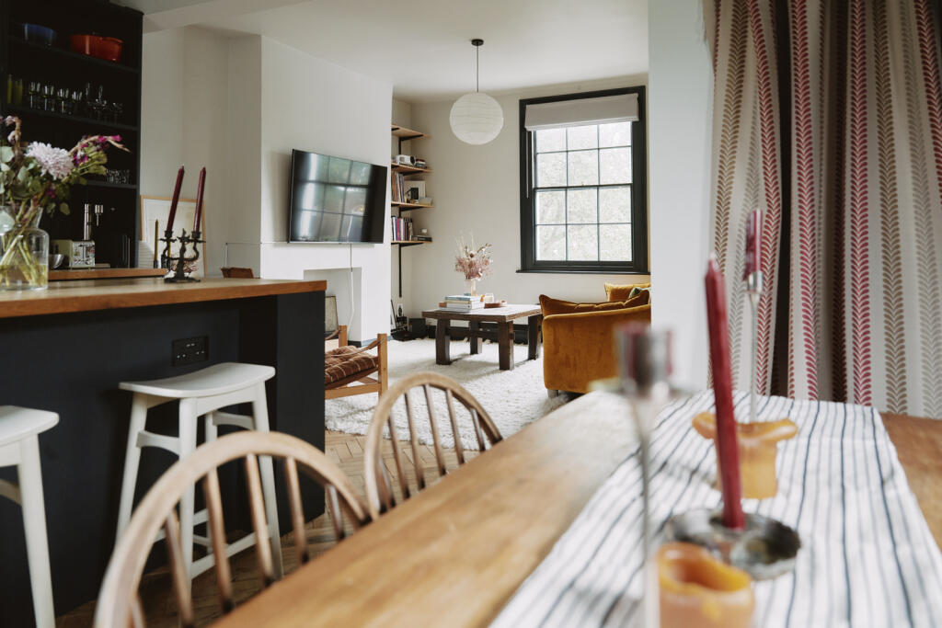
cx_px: 471
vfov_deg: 53.1
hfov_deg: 73.7
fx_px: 628
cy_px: 314
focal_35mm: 24
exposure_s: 1/100
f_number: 3.2
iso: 800
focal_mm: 24
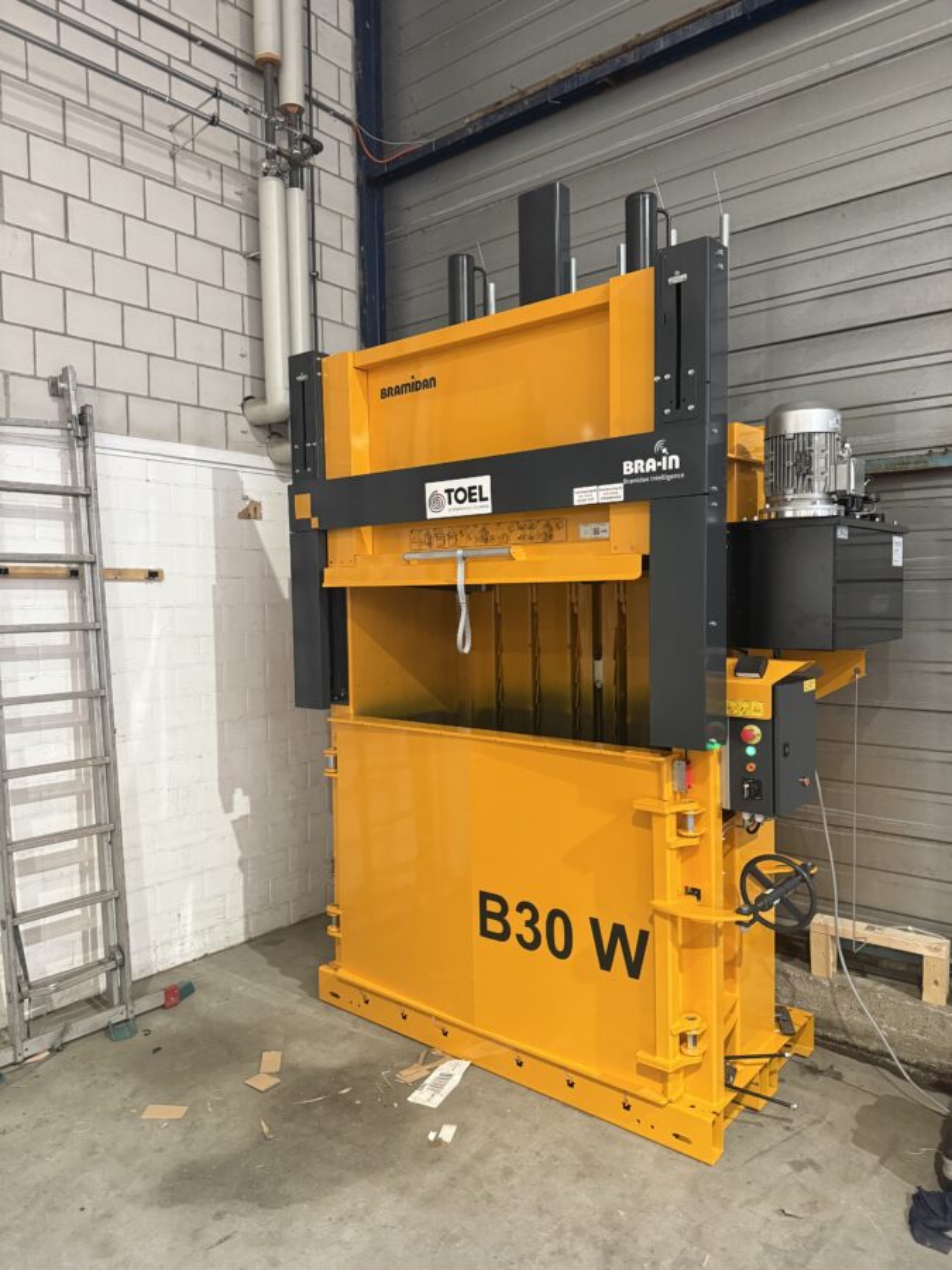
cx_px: 476
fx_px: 880
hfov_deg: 56.8
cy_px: 635
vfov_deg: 71.6
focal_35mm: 24
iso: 500
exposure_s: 1/50
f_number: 1.78
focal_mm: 6.76
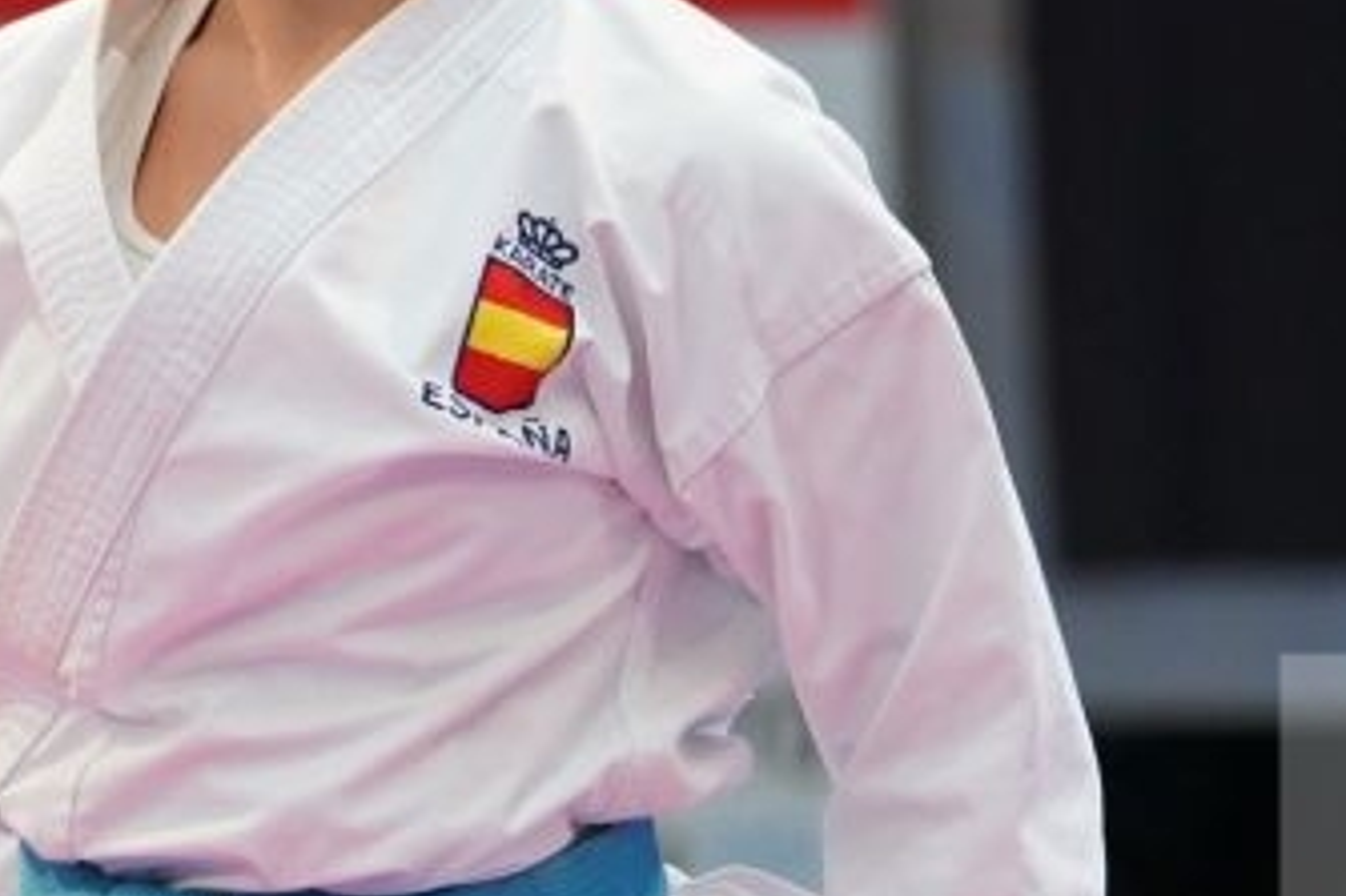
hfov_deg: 1.9
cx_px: 293
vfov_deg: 1.3
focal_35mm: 1075
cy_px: 1021
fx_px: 40171
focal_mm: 200
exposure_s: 1/500
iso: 1000
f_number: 2.8
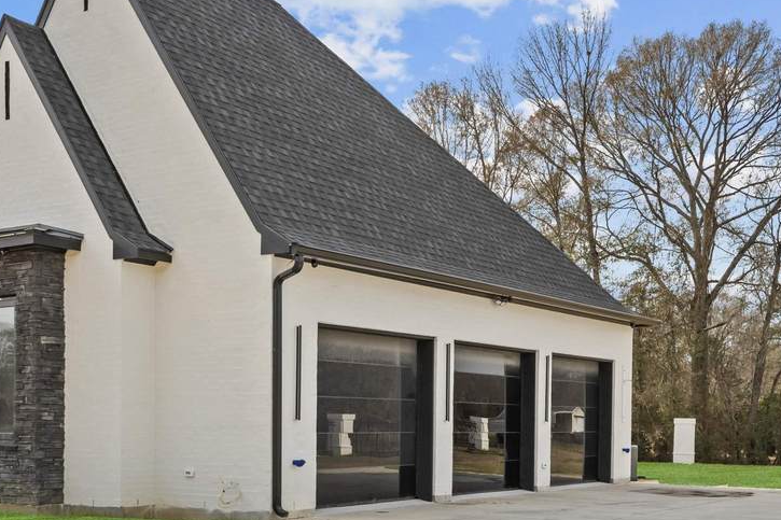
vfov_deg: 25.2
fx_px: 1149
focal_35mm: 53
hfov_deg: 37.4
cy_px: 400
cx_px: 311
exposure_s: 1/800
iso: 400
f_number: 8
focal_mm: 20
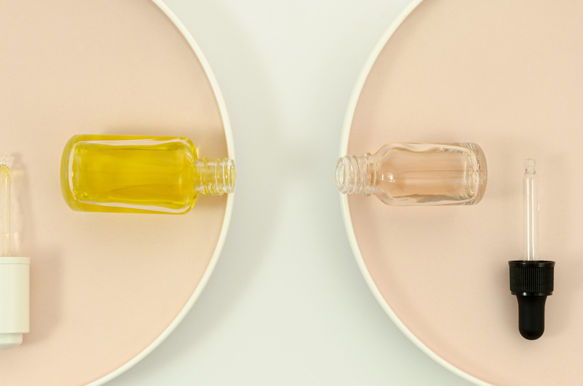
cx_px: 278
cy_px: 176
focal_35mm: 76
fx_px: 1221
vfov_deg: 18.0
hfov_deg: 26.8
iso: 100
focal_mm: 45
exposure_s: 1/50
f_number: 7.1
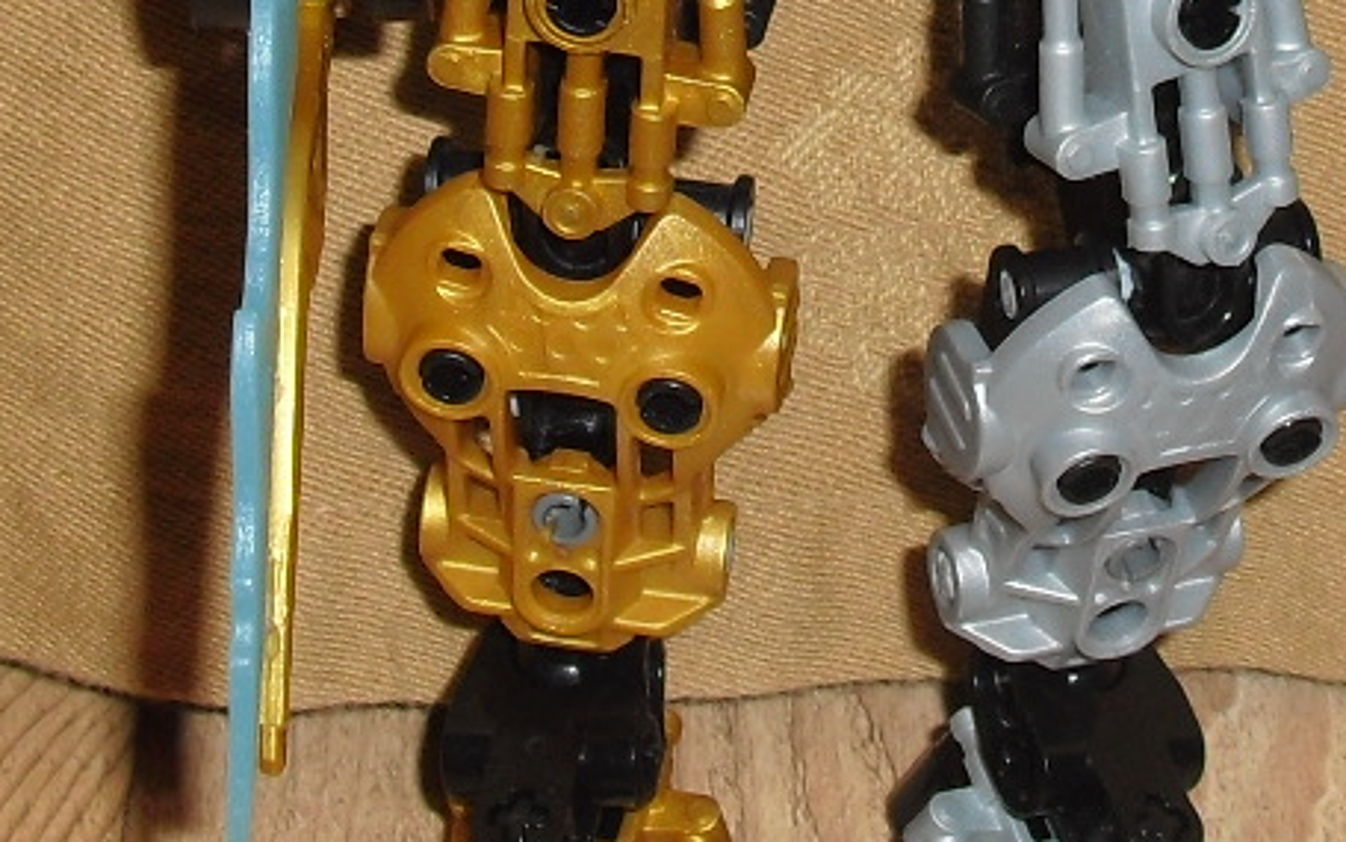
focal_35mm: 134
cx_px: 824
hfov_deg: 15.6
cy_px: -470
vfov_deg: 9.5
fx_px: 4916
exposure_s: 1/60
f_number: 3.1
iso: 100
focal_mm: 6.3
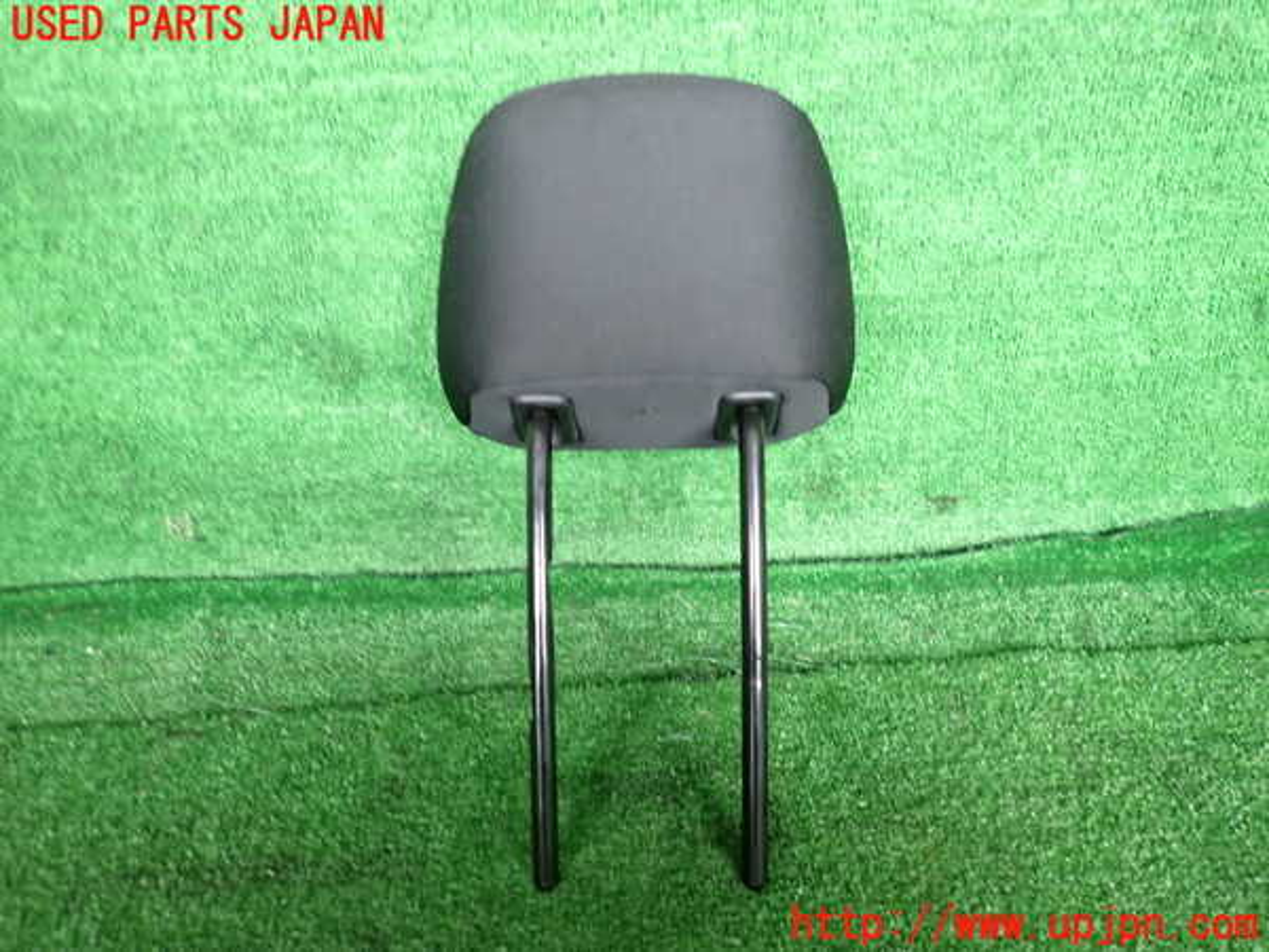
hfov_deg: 69.4
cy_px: 476
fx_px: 916
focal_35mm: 25
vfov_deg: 54.9
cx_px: 634
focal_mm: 4.5
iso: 250
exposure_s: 1/30
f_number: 2
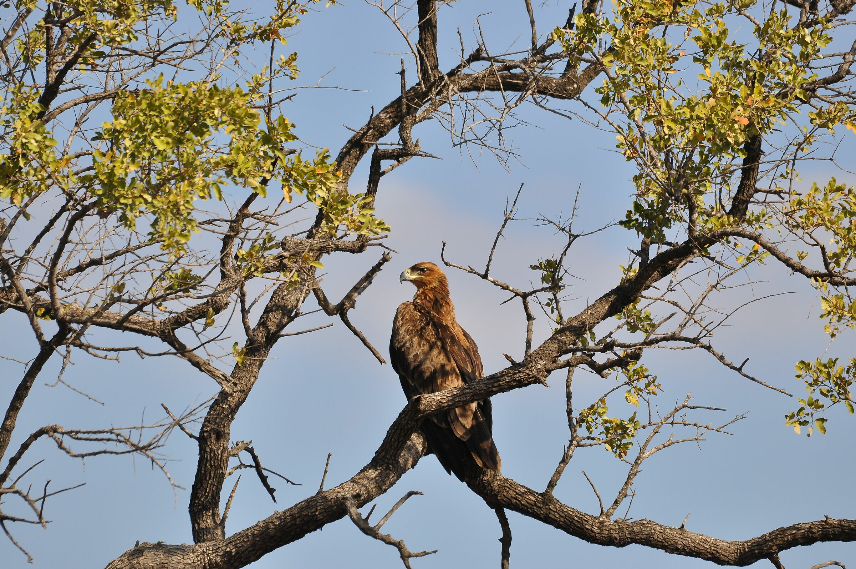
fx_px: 14249
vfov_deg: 2.3
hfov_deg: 3.4
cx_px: 428
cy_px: 284
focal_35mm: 600
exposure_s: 1/640
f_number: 8
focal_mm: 400
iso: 200
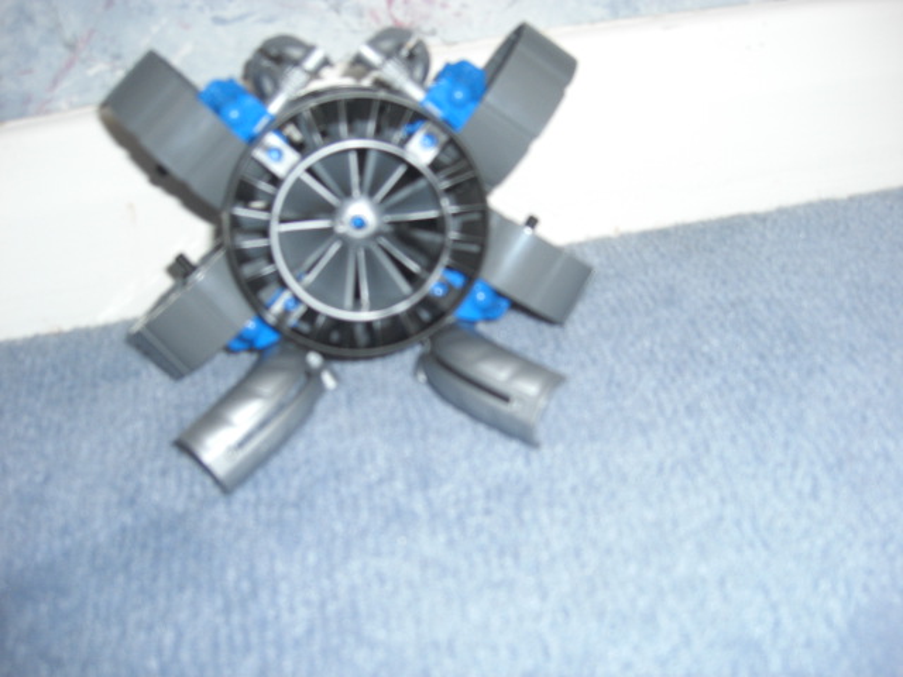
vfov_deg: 37.7
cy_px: 338
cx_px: 452
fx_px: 991
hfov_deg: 49.0
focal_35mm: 38
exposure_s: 1/60
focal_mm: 7.9
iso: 200
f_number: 2.8
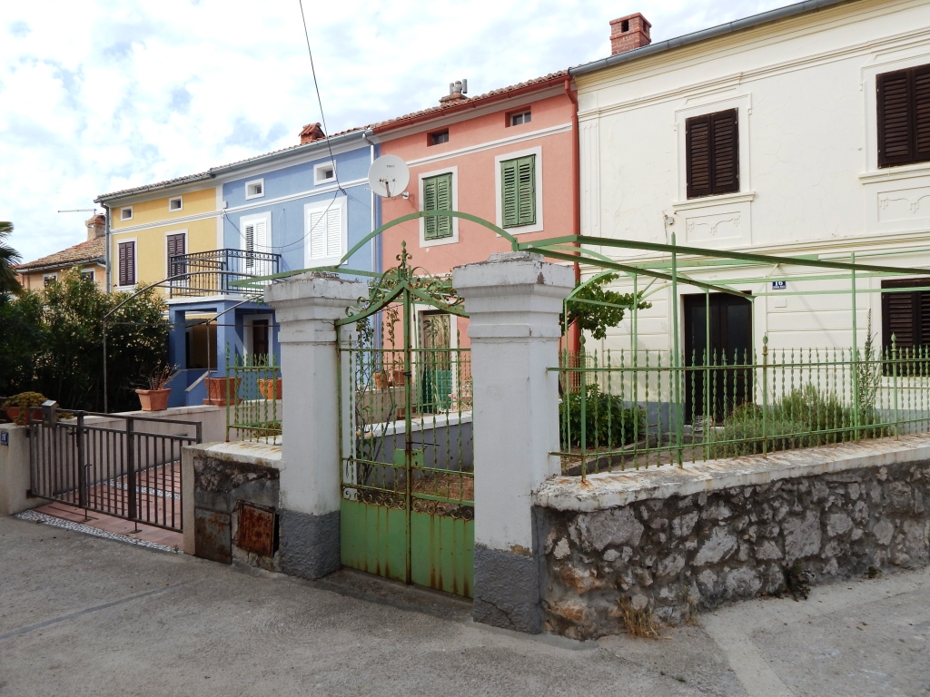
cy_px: 348
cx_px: 465
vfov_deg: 54.9
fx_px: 672
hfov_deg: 69.4
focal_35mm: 25
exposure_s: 1/1500
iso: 125
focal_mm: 4.5
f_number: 3.1
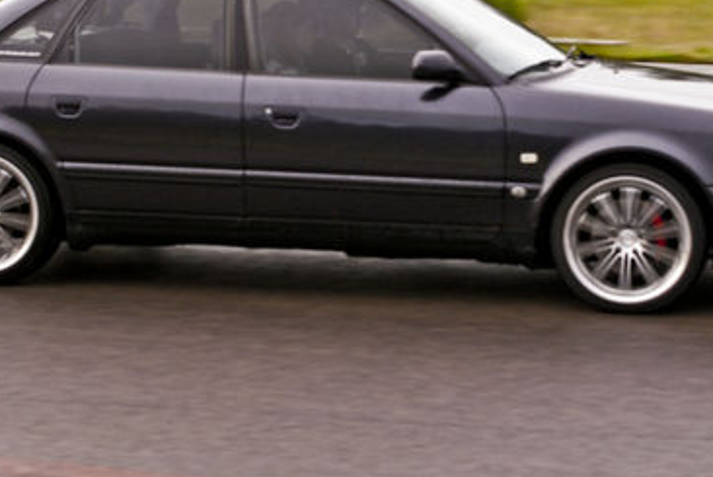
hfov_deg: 19.4
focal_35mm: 105
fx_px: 2082
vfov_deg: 13.1
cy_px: 156
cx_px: 394
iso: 100
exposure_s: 1/80
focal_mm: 40
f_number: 6.3
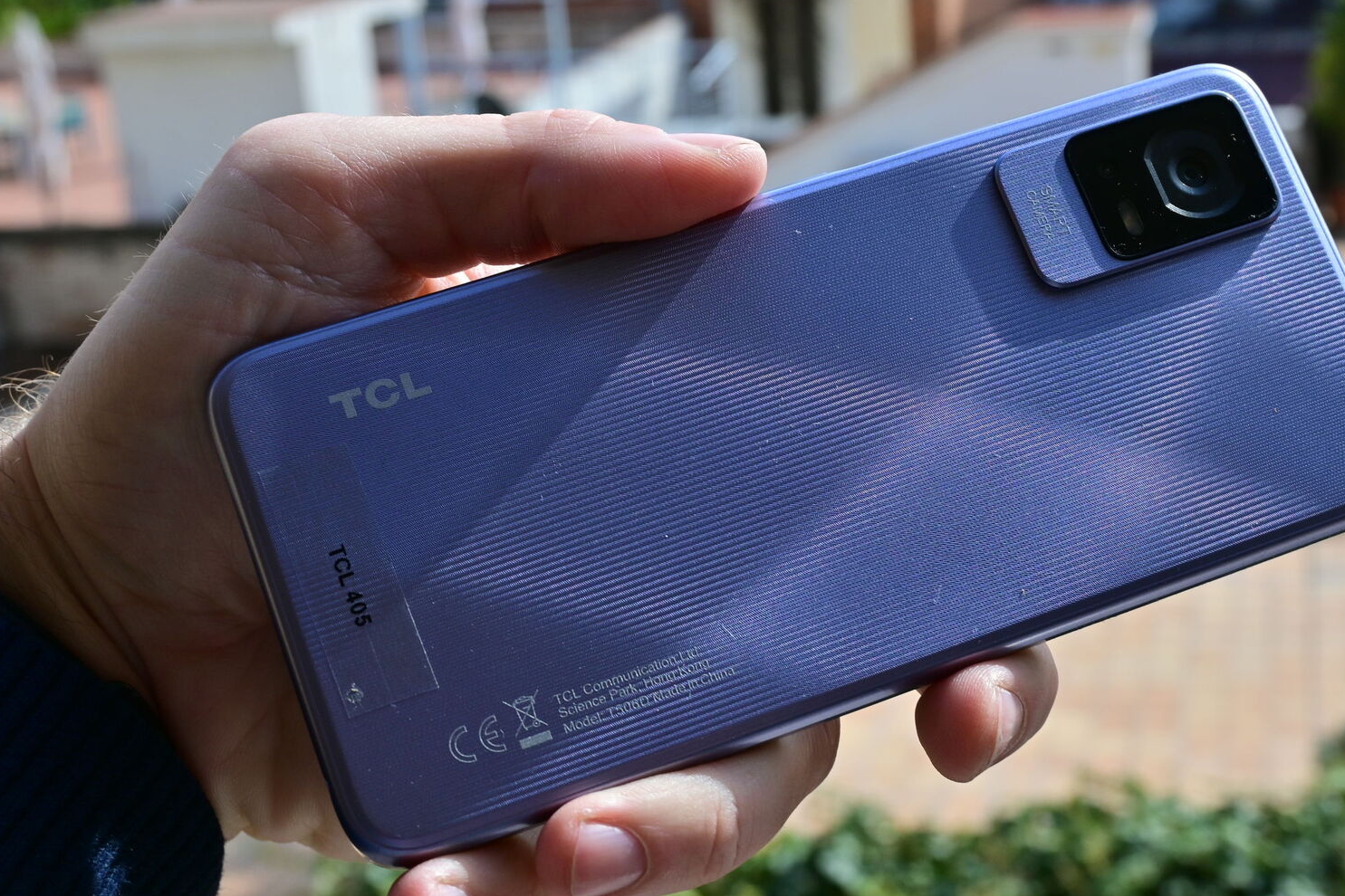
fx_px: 1992
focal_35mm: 53
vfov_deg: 25.4
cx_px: 818
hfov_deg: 37.1
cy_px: 488
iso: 100
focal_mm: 27.5
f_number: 7.1
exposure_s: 1/200
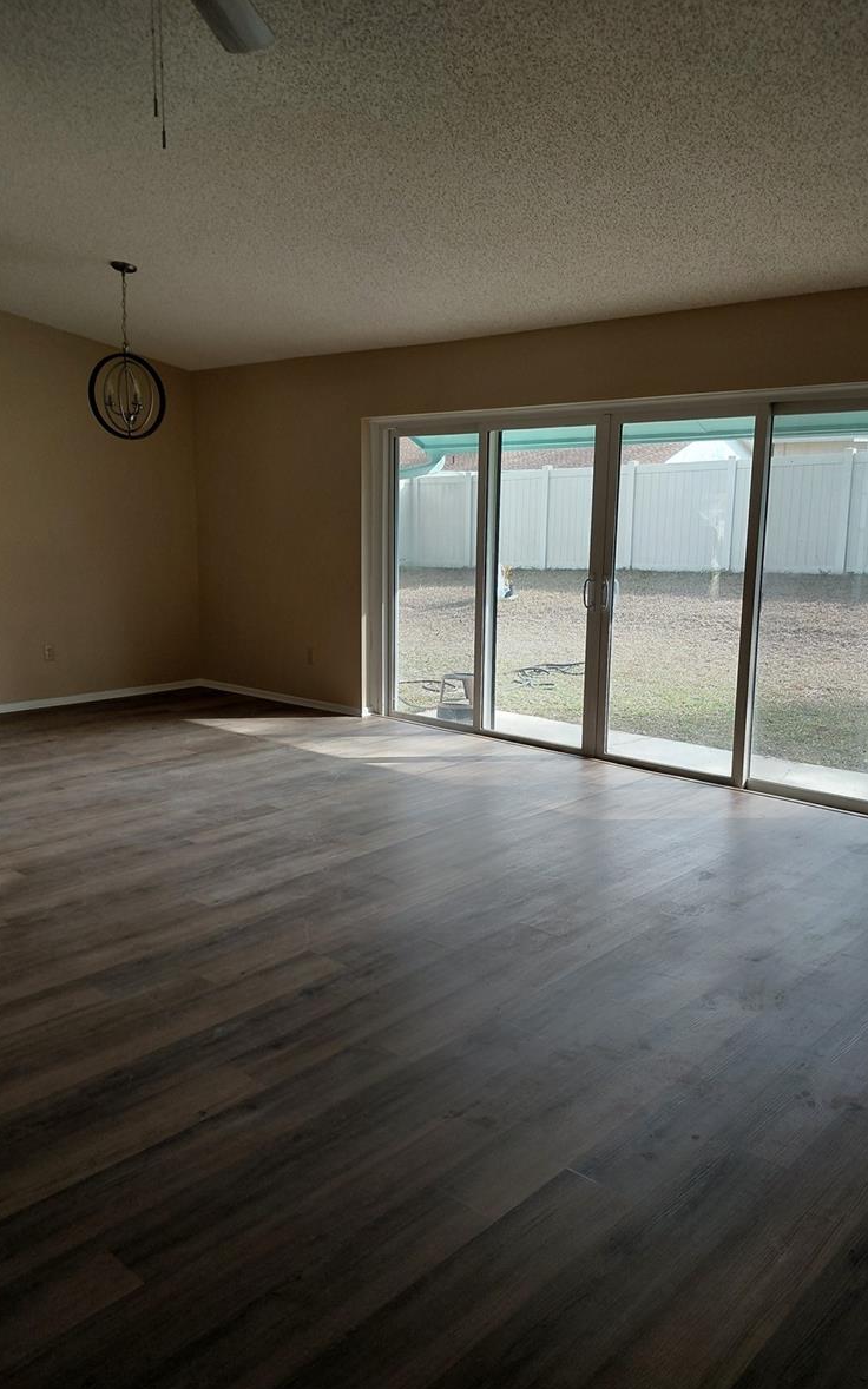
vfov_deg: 68.4
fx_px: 1022
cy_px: 687
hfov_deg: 46.0
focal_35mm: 27
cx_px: 466
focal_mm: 4.69
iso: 50
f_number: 1.8
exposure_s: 1/314
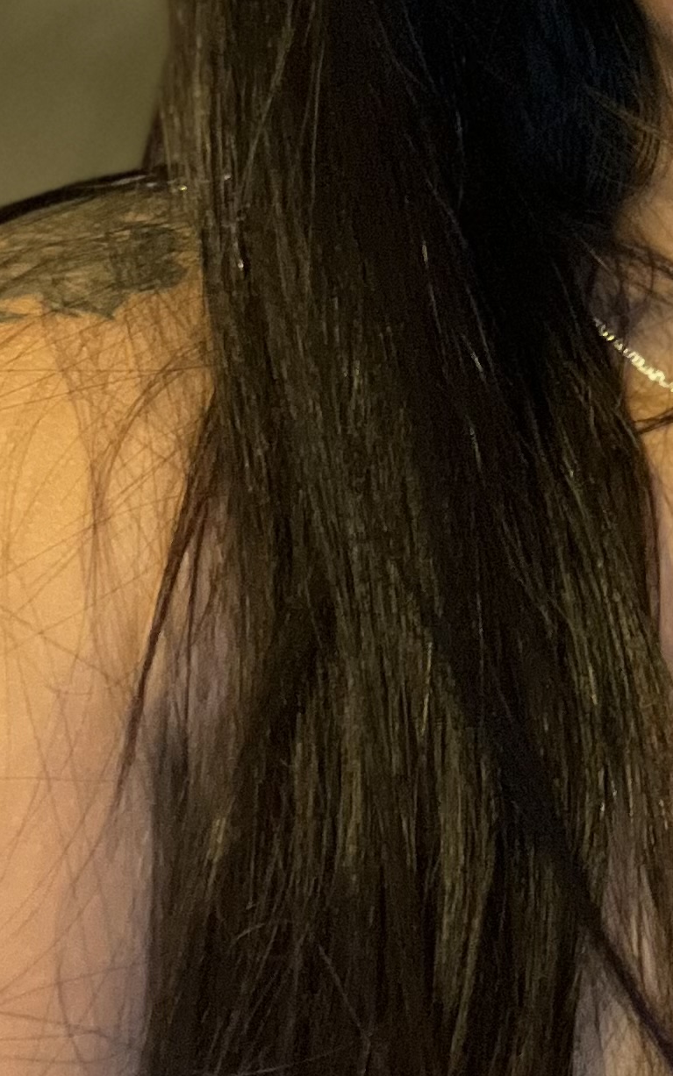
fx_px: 2347
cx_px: 987
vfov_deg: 25.6
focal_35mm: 80
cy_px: 301
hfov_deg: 15.2
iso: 320
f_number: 2.2
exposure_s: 1/25
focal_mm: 2.71
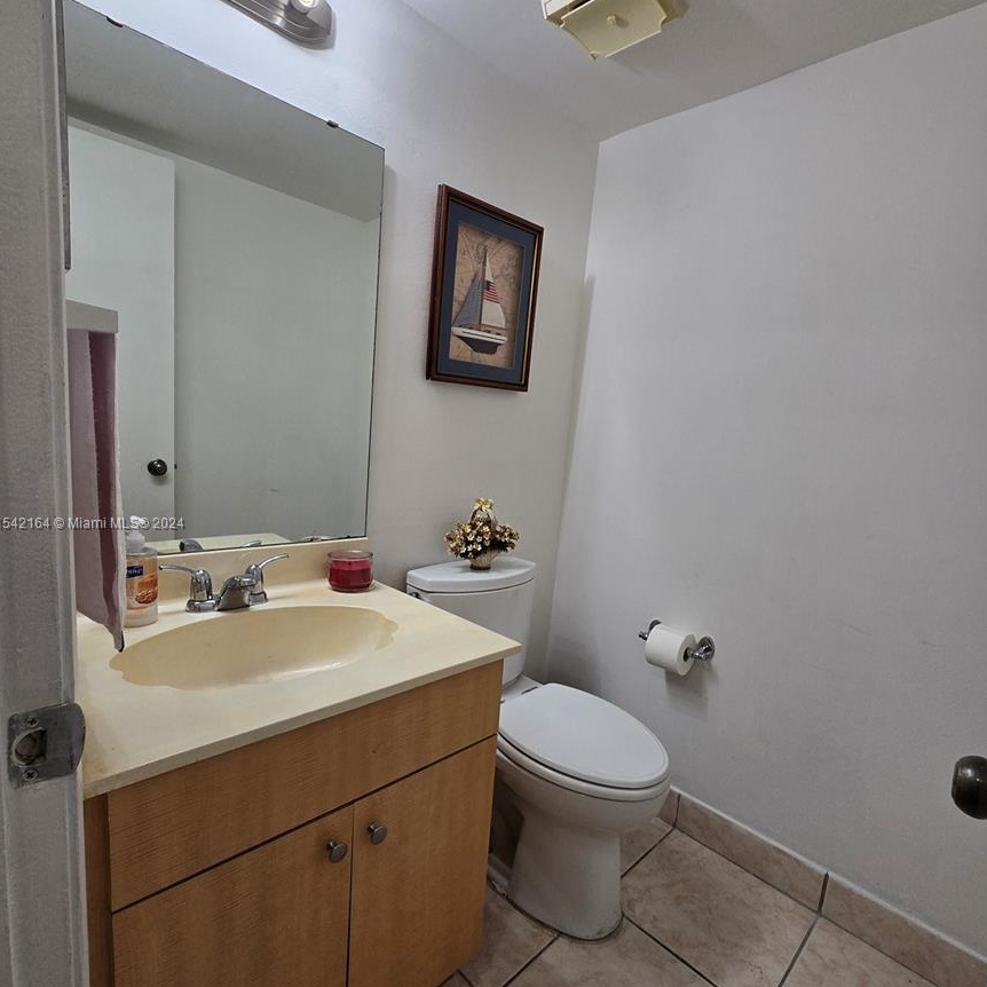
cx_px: 490
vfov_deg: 87.3
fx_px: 516
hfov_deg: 87.4
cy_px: 524
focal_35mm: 16
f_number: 2.2
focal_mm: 2.2
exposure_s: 1/120
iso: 80
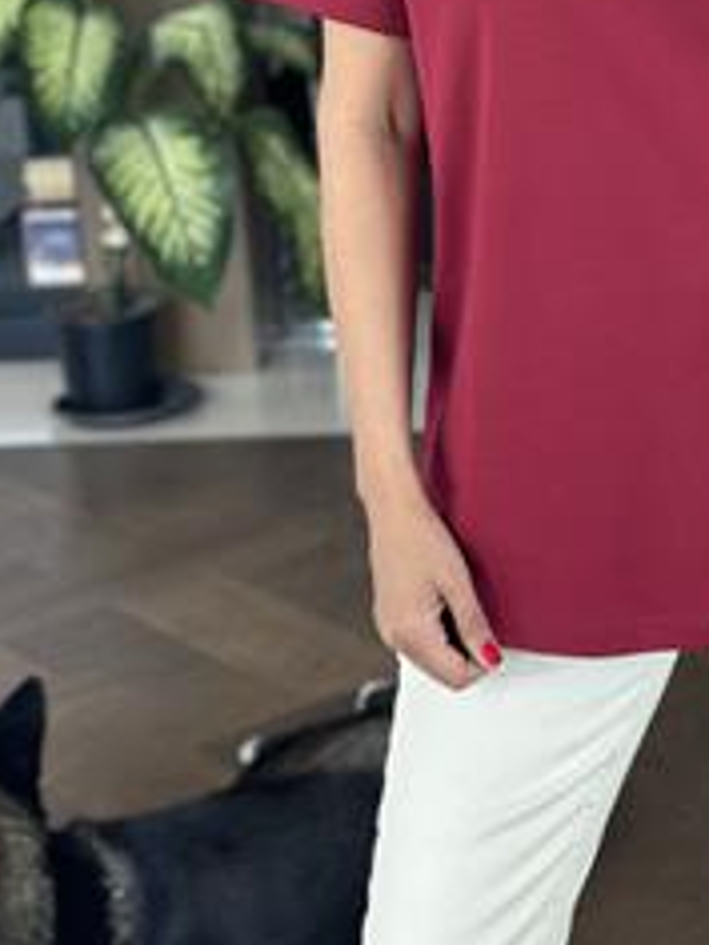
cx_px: 693
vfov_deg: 18.6
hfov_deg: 14.2
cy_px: -8
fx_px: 2813
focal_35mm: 103
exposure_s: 1/121
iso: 80
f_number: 1.78
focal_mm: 6.86
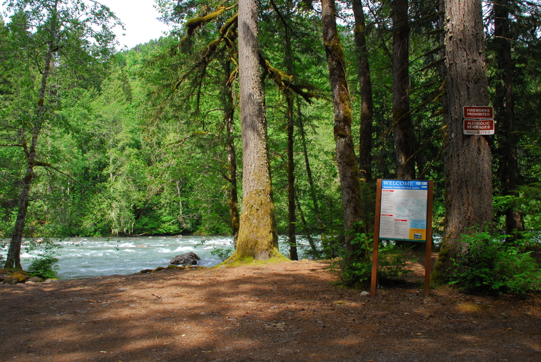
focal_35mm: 30
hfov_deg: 61.9
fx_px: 451
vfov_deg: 43.7
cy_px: 181
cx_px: 270
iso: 200
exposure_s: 1/125
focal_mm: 20
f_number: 6.3
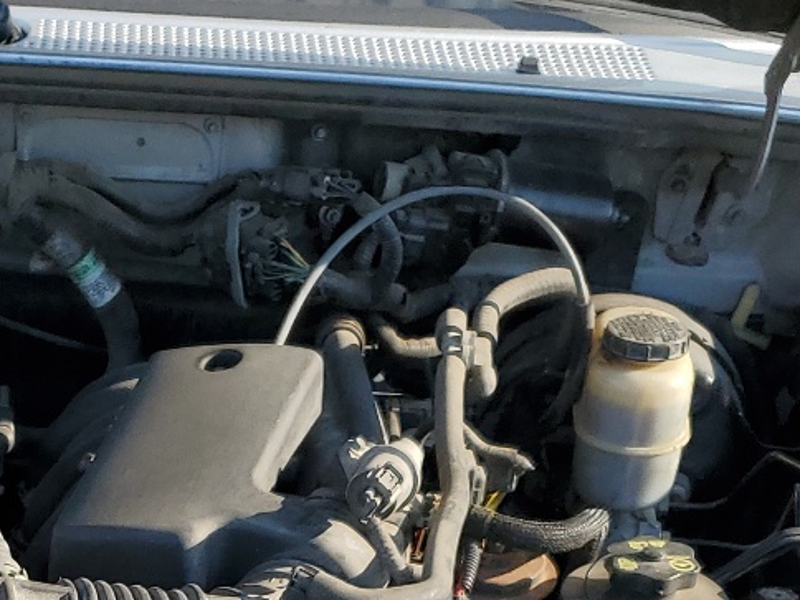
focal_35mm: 86
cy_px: 906
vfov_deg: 15.8
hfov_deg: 22.2
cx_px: 74
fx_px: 1988
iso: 50
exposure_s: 1/1429
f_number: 1.5
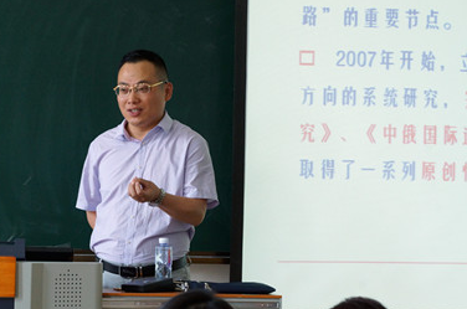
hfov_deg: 14.8
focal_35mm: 139
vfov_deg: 9.8
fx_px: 1799
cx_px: 222
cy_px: 154
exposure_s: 1/30
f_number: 9
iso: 800
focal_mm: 80
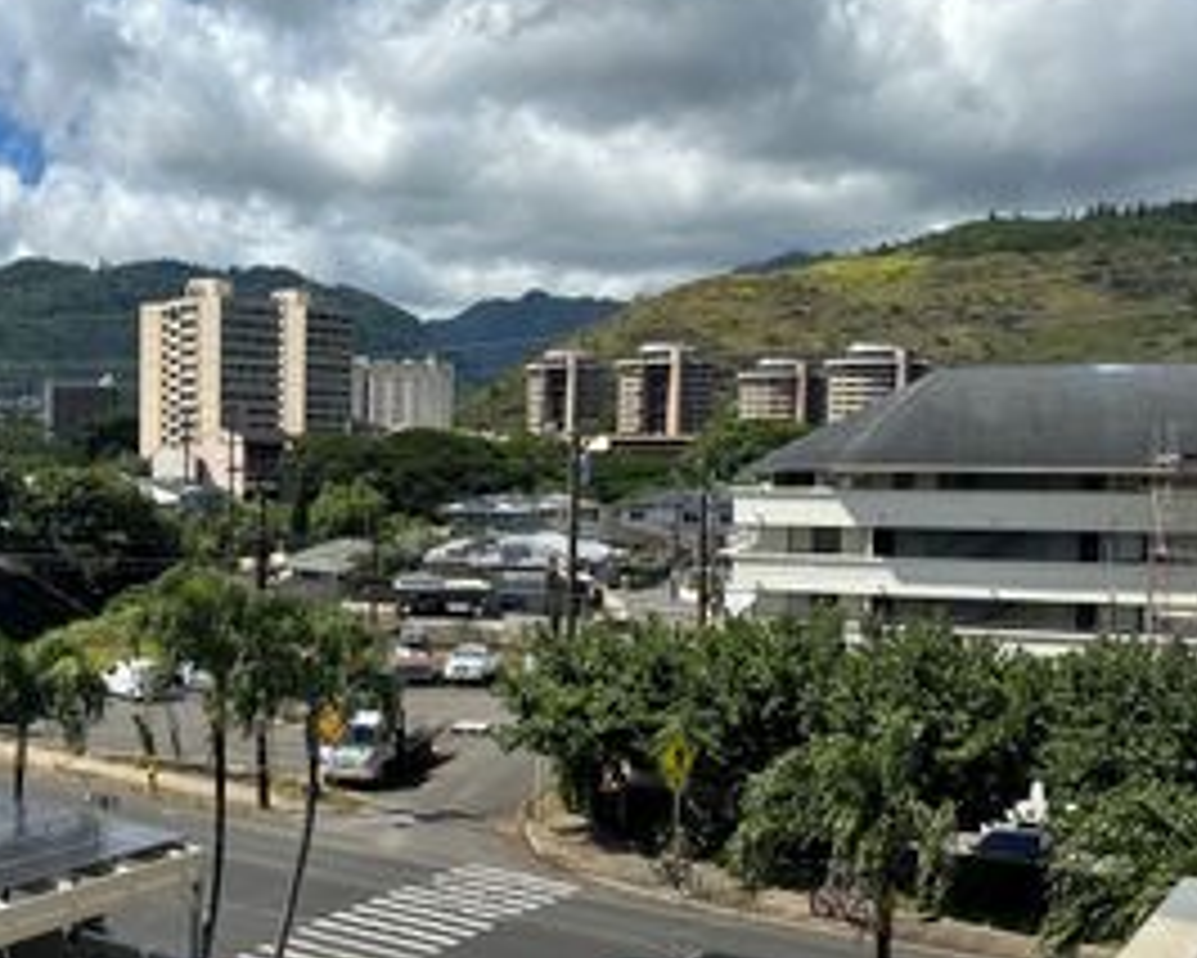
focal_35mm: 44
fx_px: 1559
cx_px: 135
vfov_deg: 34.1
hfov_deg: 39.2
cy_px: 560
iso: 80
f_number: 1.78
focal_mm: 6.86
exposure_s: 1/5848
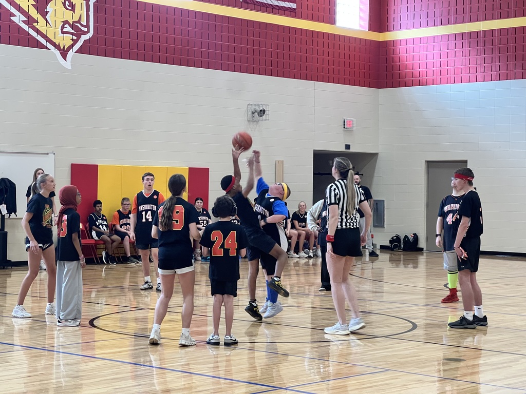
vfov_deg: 19.1
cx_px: 263
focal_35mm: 77
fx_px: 1170
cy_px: 197
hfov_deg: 25.3
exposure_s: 1/87
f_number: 2.8
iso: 200
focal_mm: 9
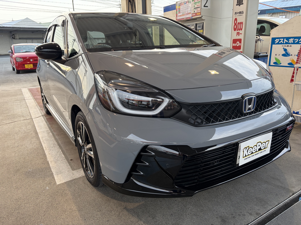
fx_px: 226
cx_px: 150
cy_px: 112
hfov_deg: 67.3
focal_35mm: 26
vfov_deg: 53.1
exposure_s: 1/120
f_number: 1.6
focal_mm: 5.96
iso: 80
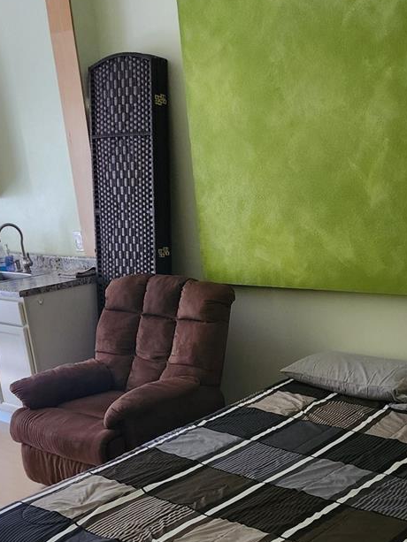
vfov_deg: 40.6
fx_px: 705
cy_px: 419
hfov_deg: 32.0
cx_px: 258
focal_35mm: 45
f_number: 1.8
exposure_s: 1/24
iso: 800
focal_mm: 5.4
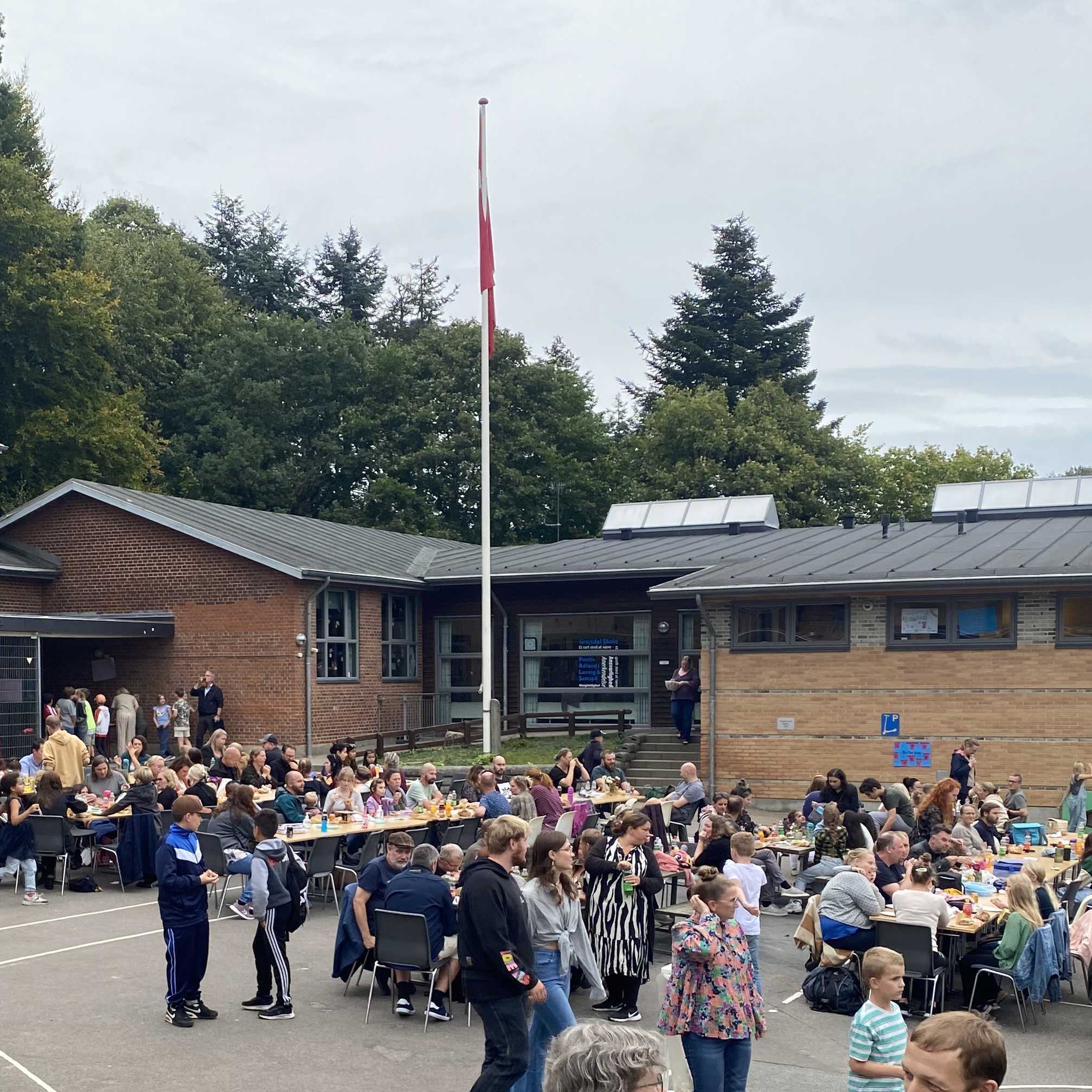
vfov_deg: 36.2
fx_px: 1642
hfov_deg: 36.6
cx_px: 408
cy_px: 767
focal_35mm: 46
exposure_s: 1/283
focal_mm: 4.25
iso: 32
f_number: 1.8
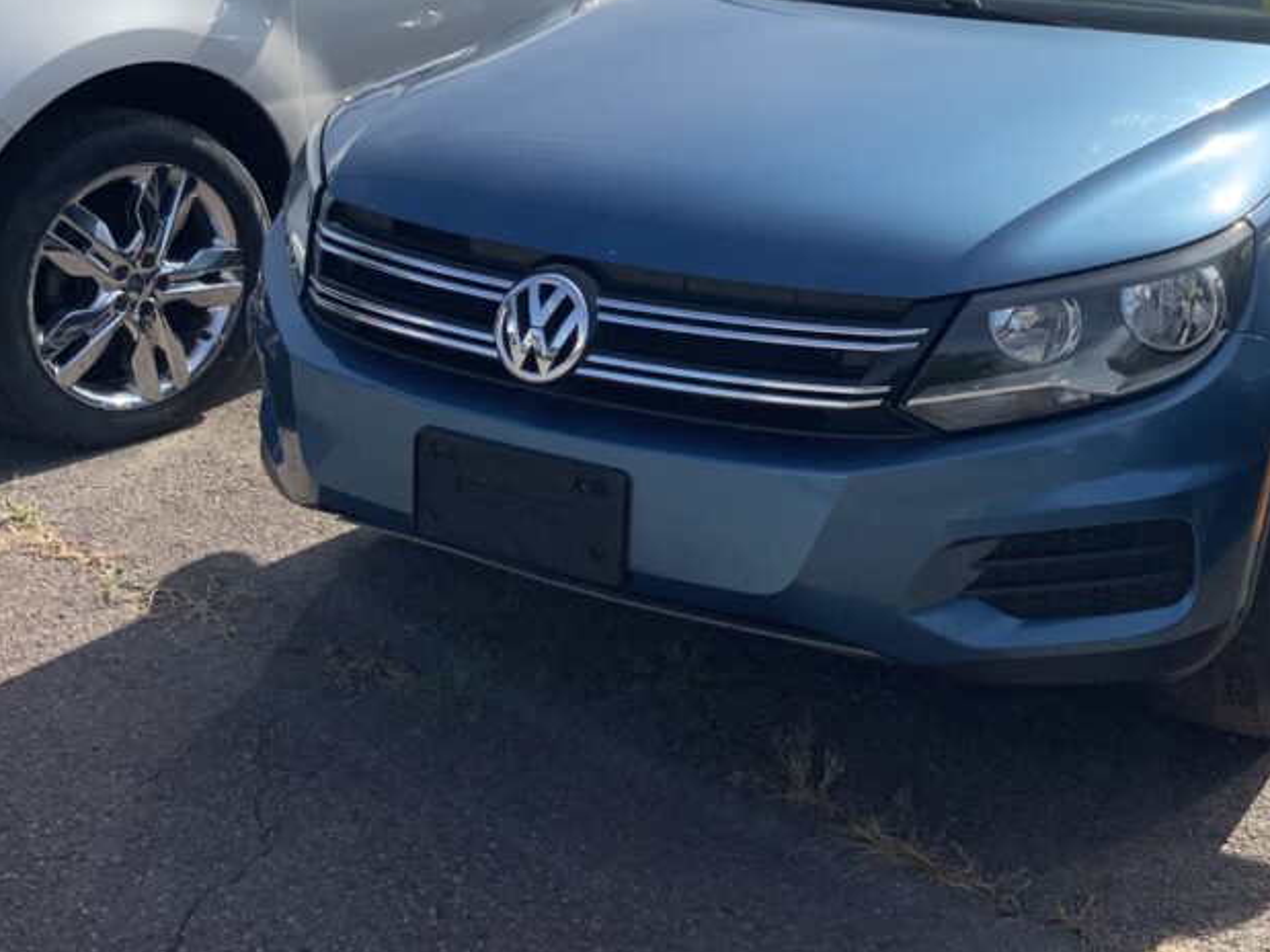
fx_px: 1761
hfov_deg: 38.9
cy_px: 230
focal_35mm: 48
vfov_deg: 29.7
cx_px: 913
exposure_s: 1/2227
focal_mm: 3
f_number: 1.8
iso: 16
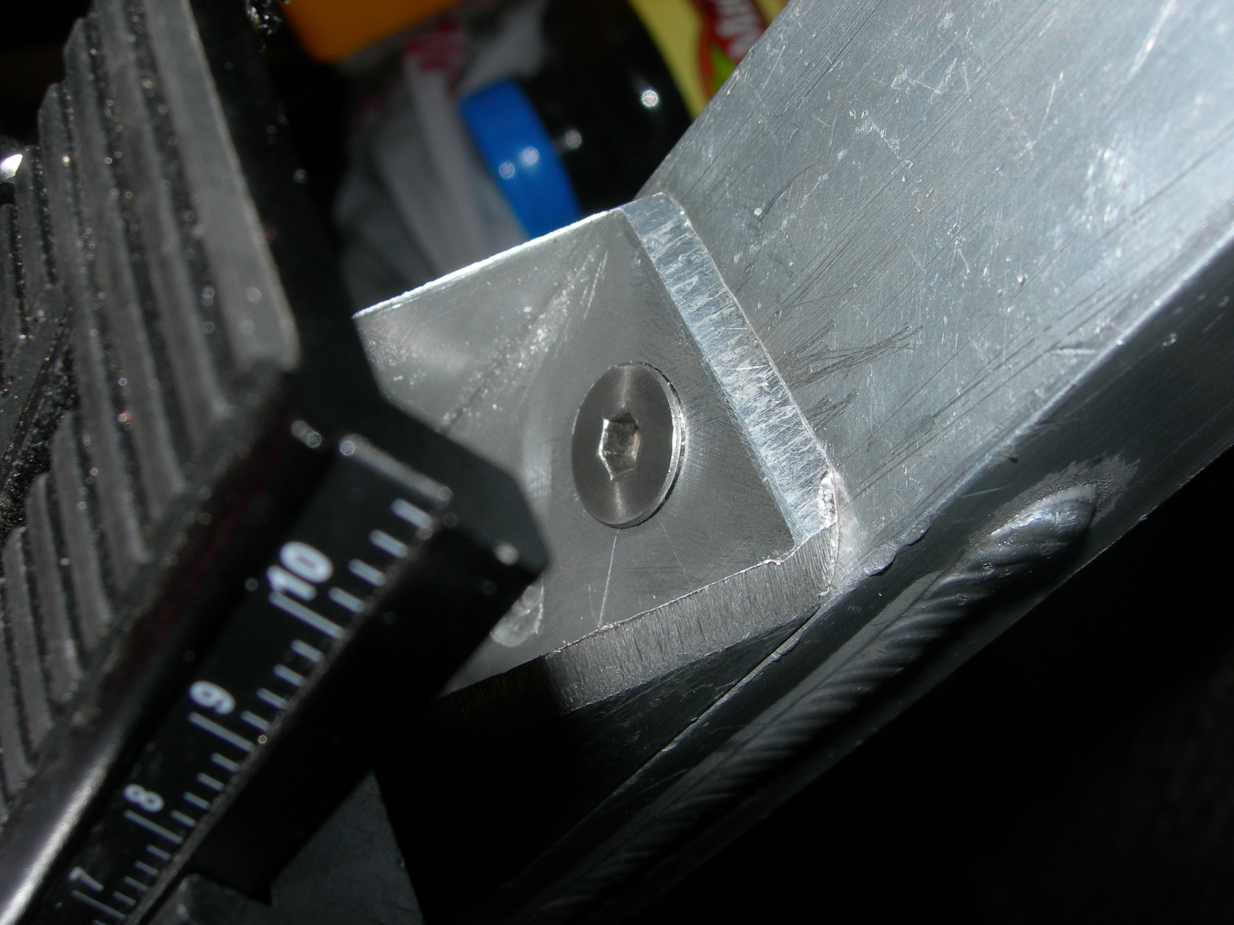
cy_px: 462
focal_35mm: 38
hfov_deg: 49.0
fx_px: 1355
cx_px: 617
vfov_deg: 37.7
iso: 50
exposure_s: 1/60.1
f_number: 4.8
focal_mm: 7.8
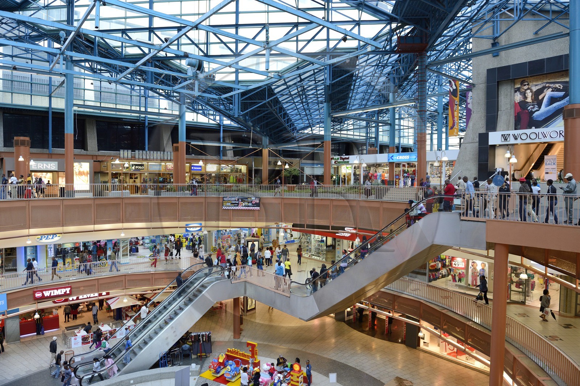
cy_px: 193
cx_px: 290
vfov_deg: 53.1
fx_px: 386
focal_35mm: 24
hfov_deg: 73.8
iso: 800
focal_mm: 24
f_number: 4.5
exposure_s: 1/60
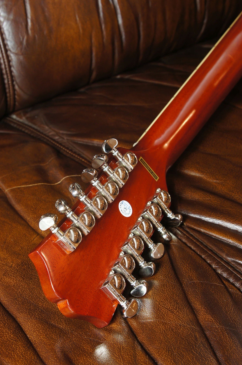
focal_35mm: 54
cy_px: 185
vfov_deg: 37.2
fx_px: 541
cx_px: 121
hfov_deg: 25.2
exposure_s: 1/6
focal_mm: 35
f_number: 8
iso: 400
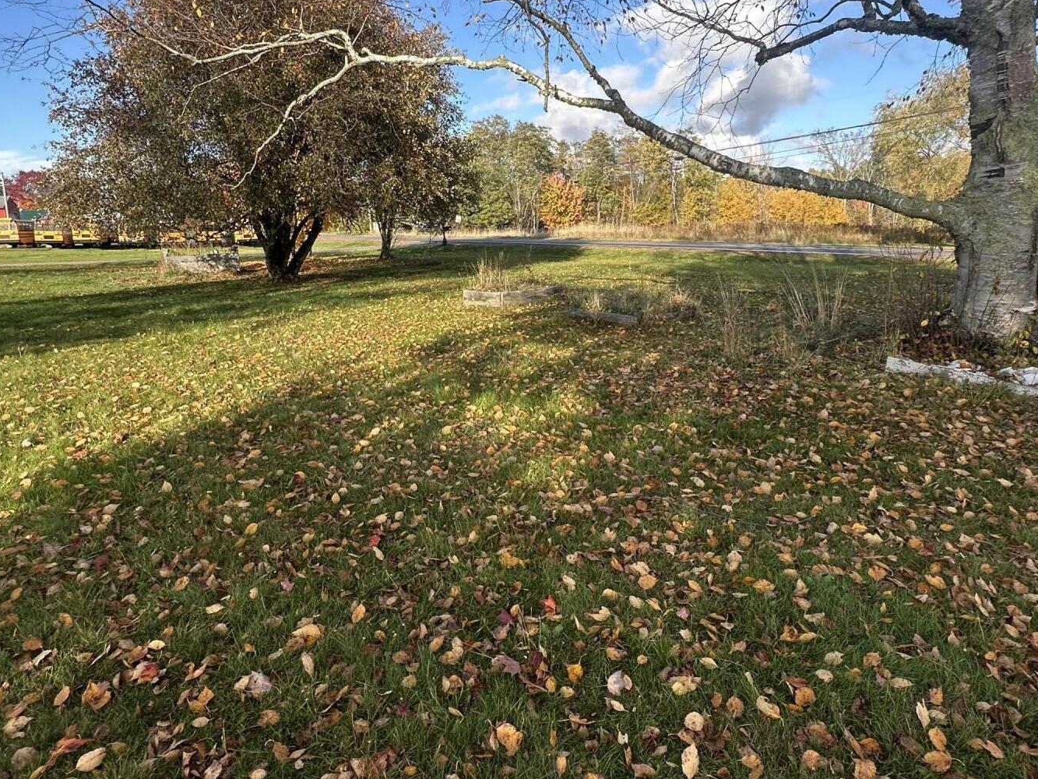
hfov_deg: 79.0
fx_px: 630
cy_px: 325
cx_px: 537
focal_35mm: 21
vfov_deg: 63.1
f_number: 2.2
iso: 40
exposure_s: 1/716
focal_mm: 2.22
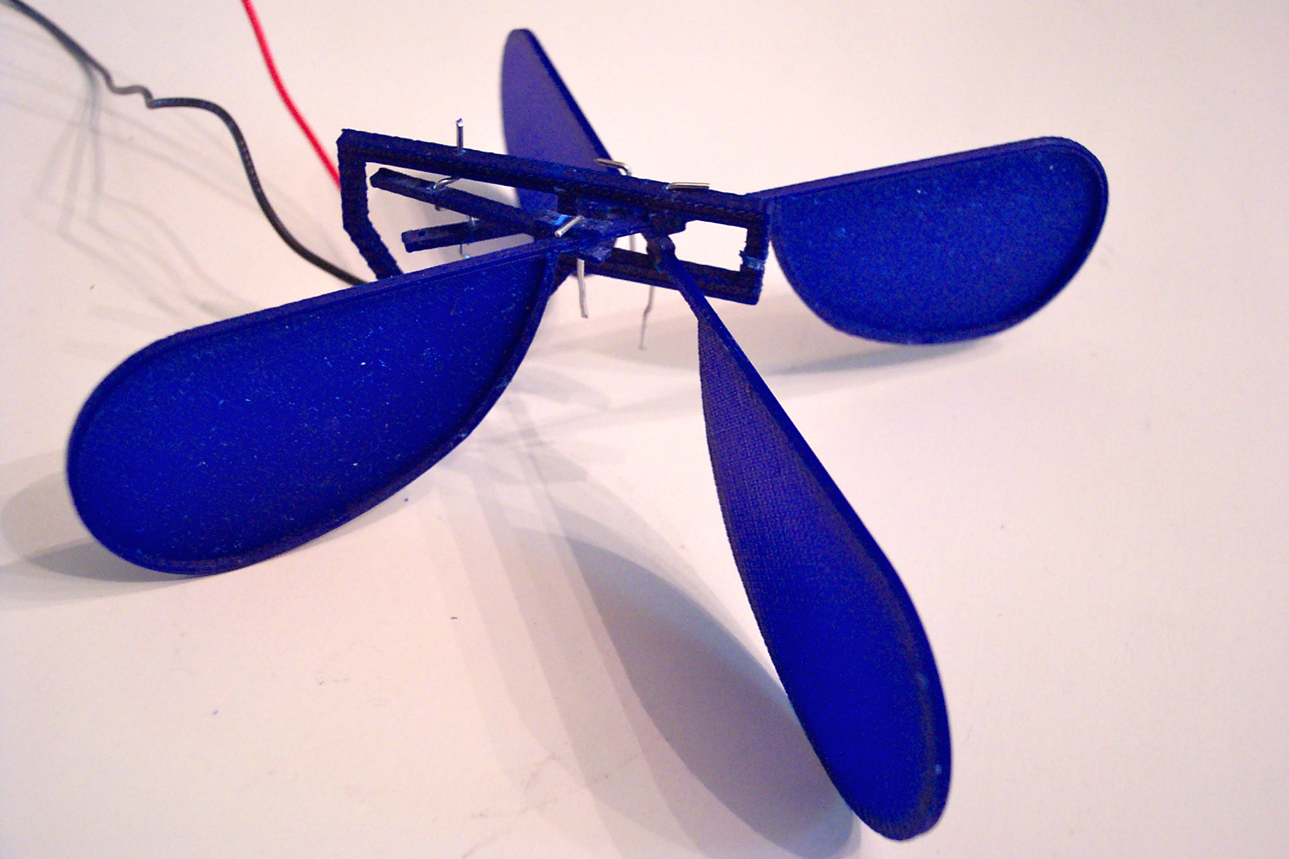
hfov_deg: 50.7
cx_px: 644
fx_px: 1361
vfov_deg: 35.1
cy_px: 430
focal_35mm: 38
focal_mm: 8
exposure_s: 1/20
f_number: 2.8
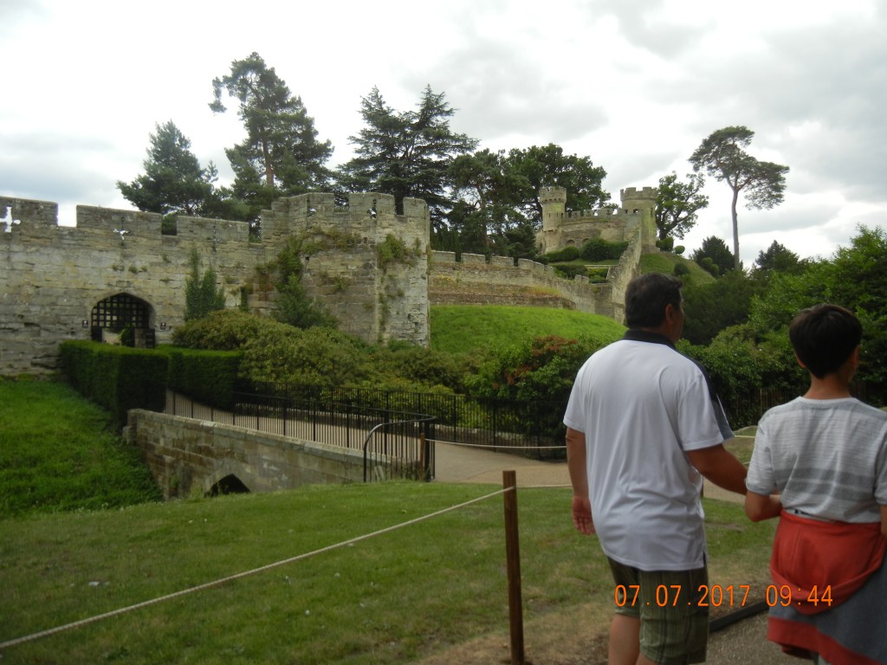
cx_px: 444
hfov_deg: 60.0
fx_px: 769
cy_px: 332
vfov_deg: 46.8
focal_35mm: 30
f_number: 3.5
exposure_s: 1/673
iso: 160
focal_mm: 5.4
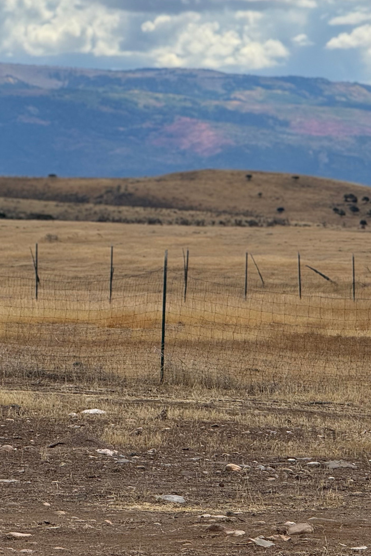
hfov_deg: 5.8
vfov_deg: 8.6
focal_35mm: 239
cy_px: 296
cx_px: 215
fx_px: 3693
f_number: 2.8
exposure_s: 1/2710
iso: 50
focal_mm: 15.66
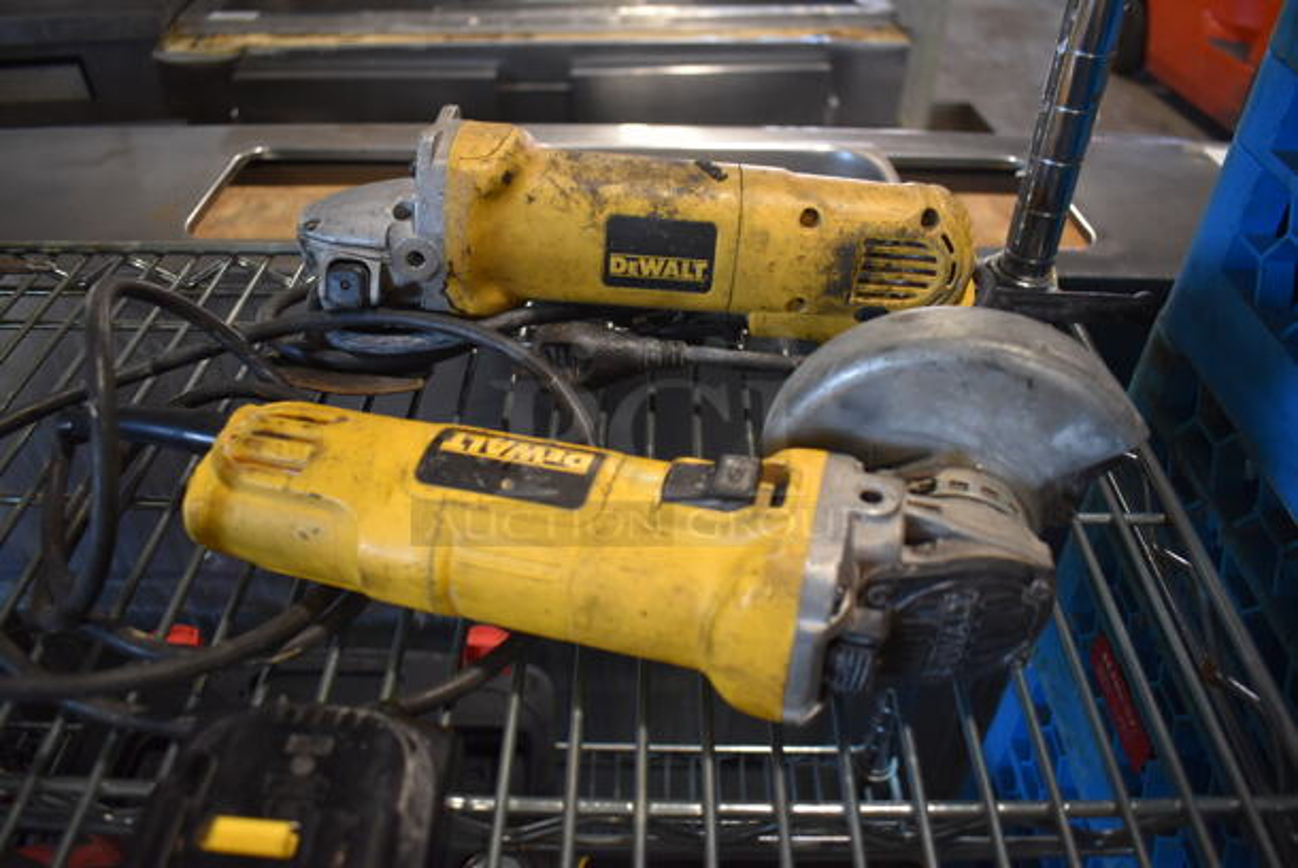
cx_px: 649
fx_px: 974
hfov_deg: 67.3
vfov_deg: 48.0
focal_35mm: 27
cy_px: 434
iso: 1100
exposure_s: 1/125
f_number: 3.5
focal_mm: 18
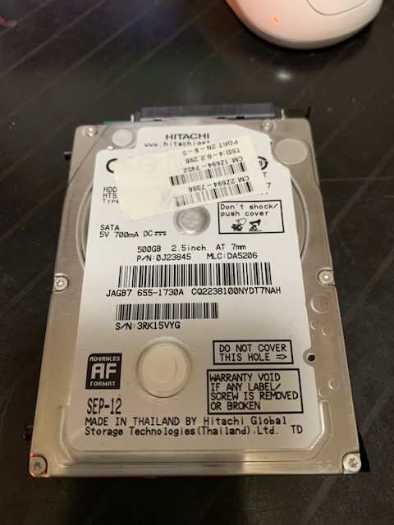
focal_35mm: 26
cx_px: 197
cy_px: 262
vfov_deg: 67.3
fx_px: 395
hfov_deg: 53.1
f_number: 1.8
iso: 320
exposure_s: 1/40
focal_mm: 4.25
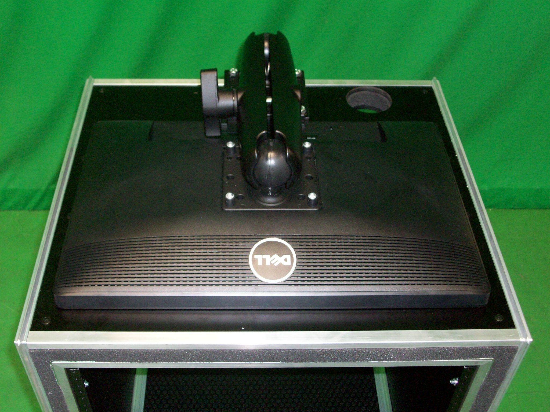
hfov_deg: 44.8
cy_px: 206
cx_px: 275
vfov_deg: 34.3
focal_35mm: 42
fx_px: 667
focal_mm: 7.1
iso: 160
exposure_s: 1/46
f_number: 3.2
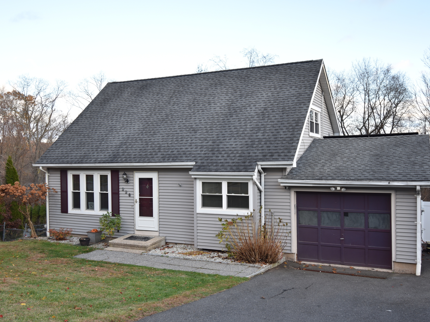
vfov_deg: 42.9
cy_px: 164
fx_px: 410
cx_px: 226
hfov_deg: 55.3
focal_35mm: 33
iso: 100
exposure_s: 1/30
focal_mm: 20
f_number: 5.6
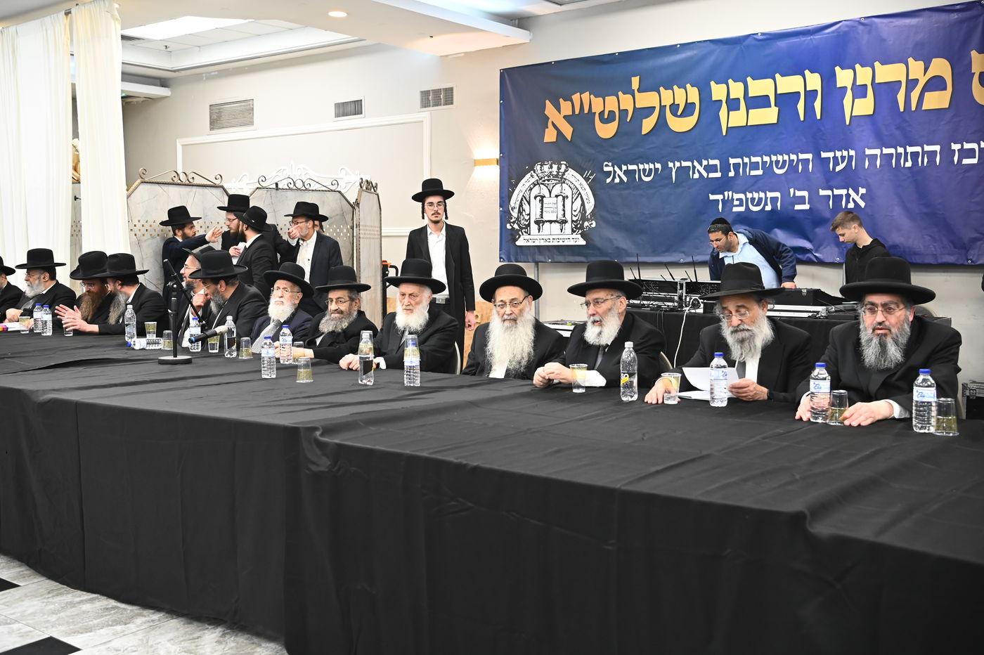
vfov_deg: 35.0
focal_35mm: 38
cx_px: 492
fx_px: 1038
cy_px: 328
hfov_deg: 50.7
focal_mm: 38
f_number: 4.5
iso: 2000
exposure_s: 1/160
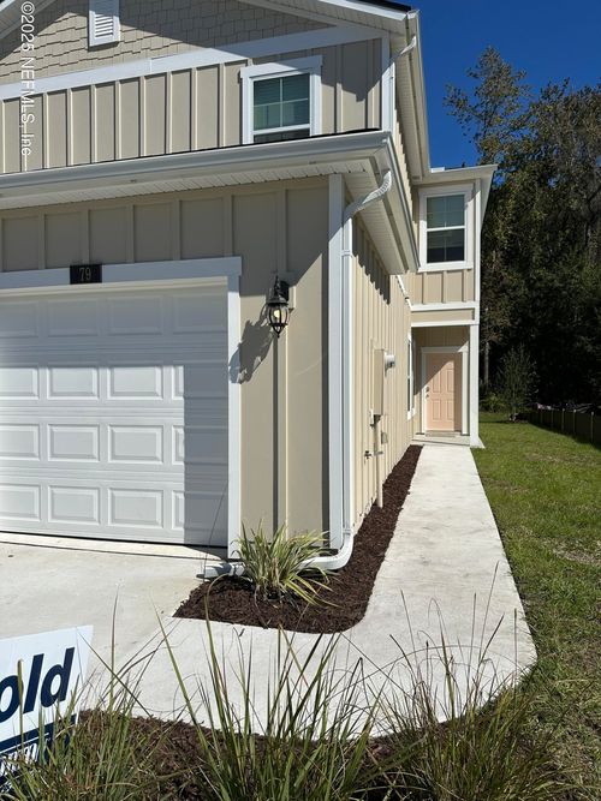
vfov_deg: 71.6
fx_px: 556
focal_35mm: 24
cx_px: 300
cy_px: 400
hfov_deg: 56.8
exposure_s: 1/12048
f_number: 1.78
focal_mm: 6.86
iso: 80
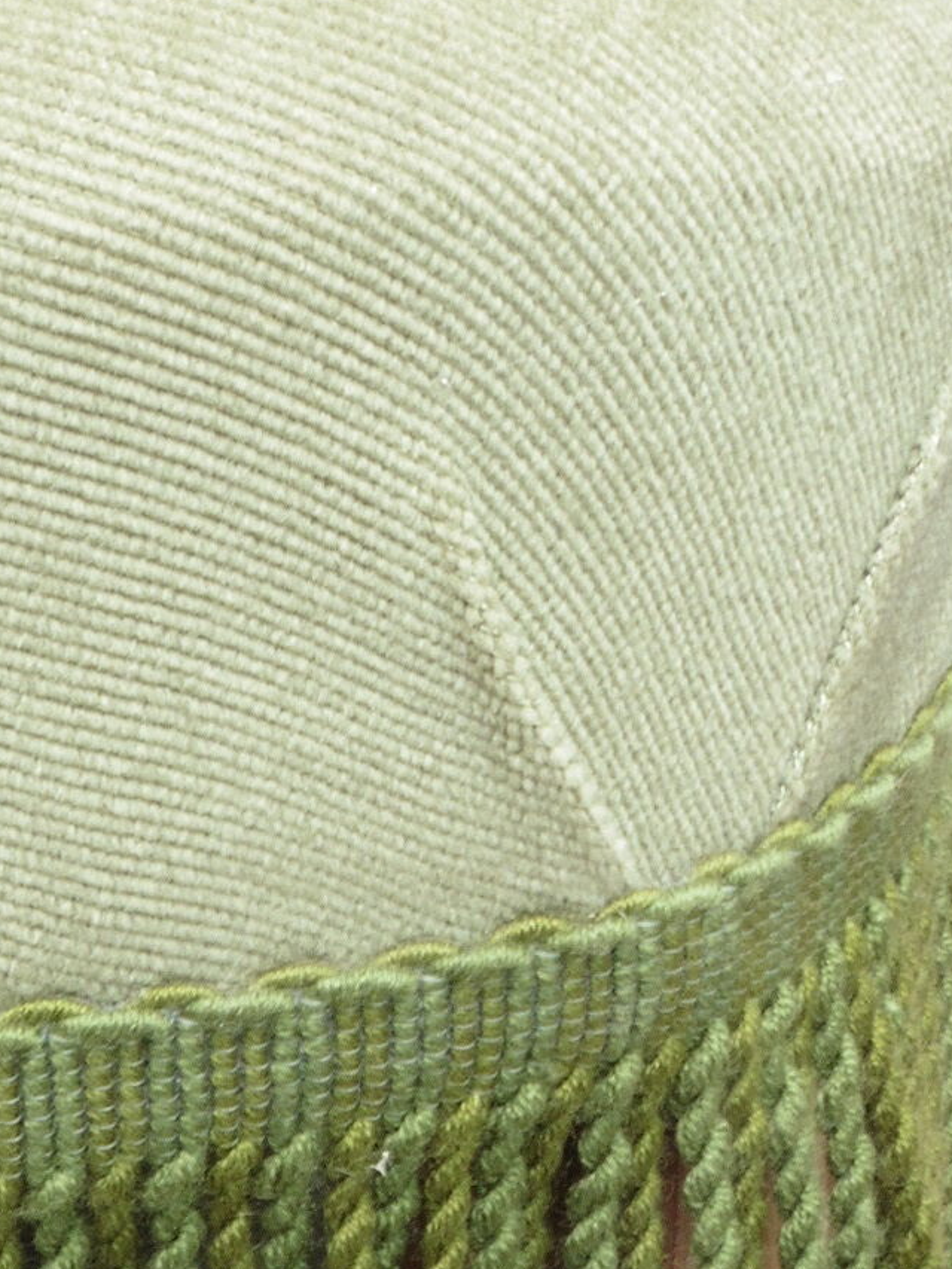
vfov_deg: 26.9
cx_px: 281
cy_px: 860
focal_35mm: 72
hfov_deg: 20.3
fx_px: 2640
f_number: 8
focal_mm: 5.4
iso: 100
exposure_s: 1/13
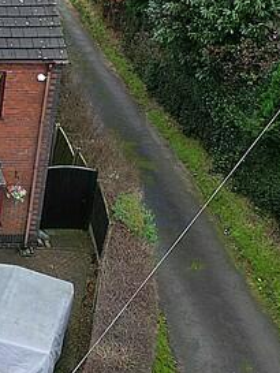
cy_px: 61
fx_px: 970
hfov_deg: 14.9
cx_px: -180
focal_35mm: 90
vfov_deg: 21.4
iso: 140
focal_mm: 6.72
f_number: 1.7
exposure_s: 1/250
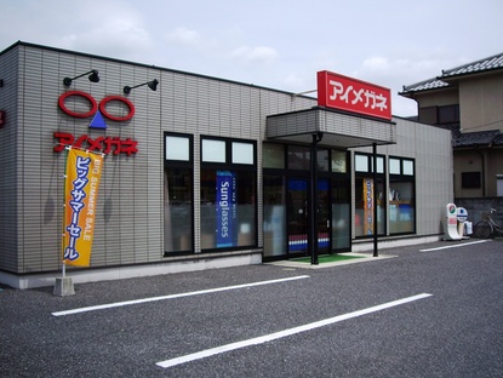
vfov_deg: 36.9
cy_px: 188
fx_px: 567
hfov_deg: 47.8
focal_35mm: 39
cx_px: 247
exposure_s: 1/800
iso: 64
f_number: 4.3
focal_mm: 6.2
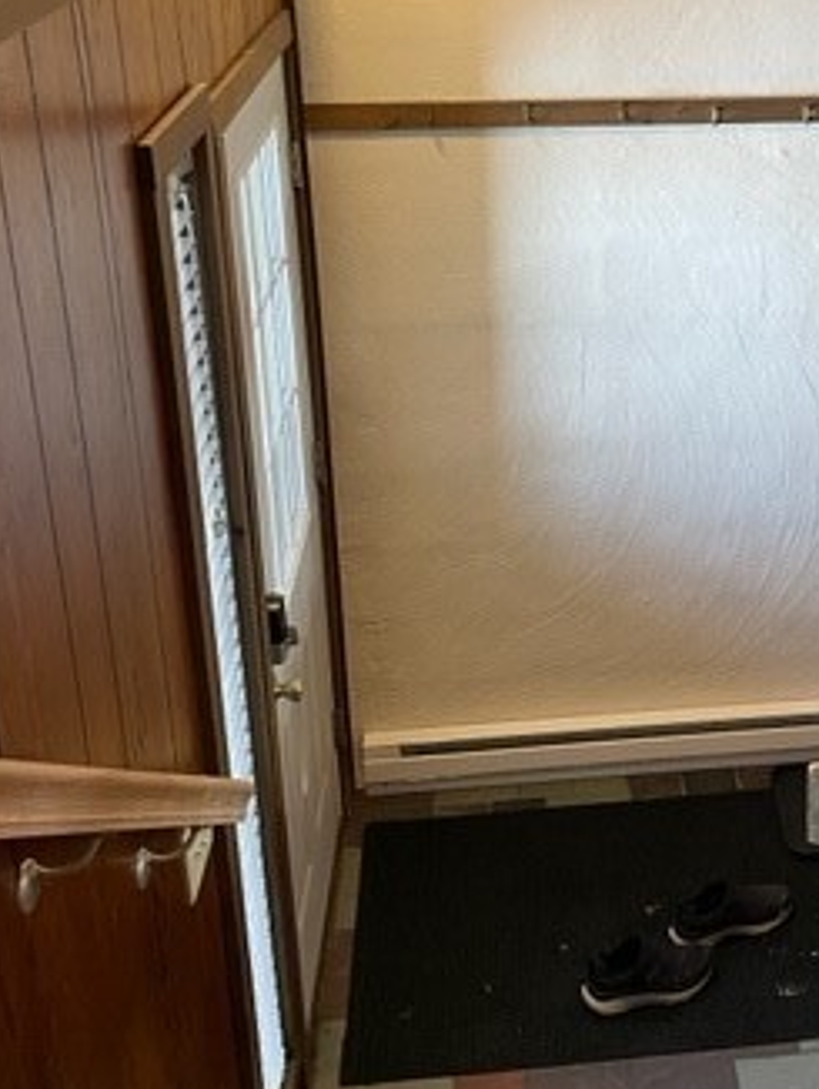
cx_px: 735
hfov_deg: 27.6
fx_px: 1607
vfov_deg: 37.1
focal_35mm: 51
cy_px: 361
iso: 160
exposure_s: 1/60
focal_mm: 4.2
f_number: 1.6
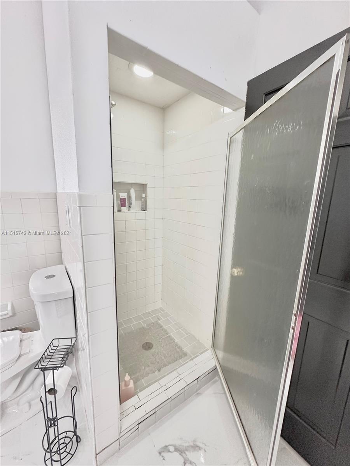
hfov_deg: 85.7
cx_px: 175
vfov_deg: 102.1
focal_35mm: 14
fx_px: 189
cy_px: 233
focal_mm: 2.22
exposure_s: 1/60
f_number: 2.2
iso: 250
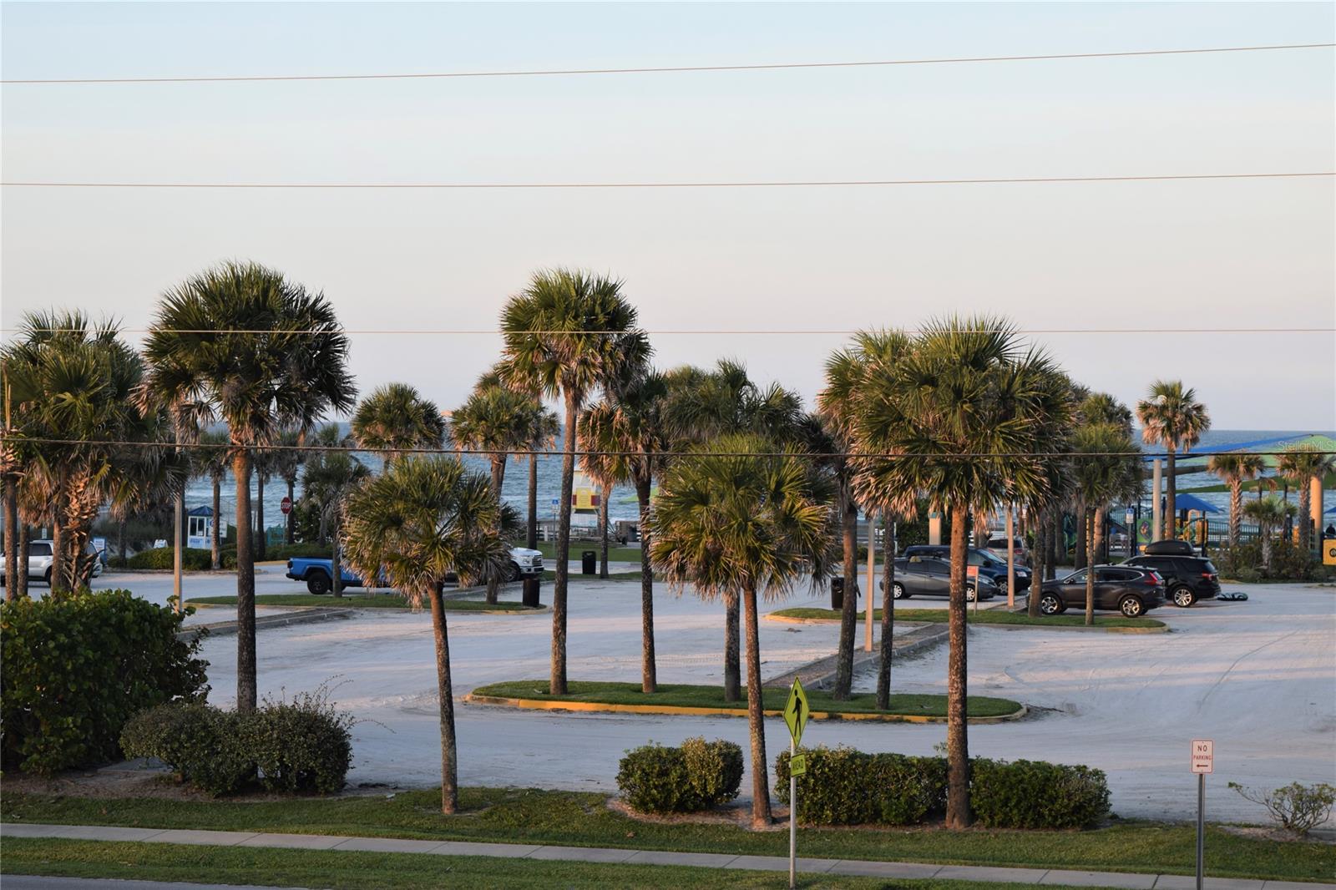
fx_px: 3061
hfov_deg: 24.6
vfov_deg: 16.5
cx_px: 668
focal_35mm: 82
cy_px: 445
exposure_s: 1/200
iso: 400
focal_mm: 55
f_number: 8
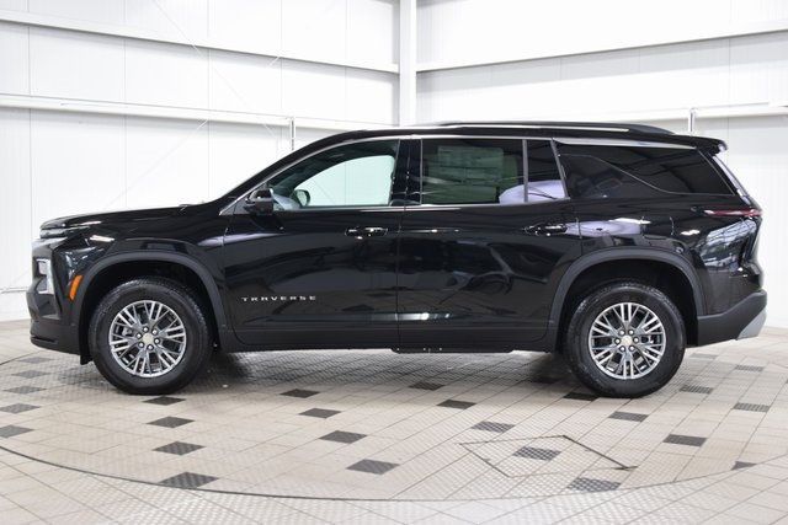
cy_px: 262
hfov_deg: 45.0
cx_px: 394
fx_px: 952
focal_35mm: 44
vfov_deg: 30.9
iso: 900
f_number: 6.3
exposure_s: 1/15
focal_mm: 29
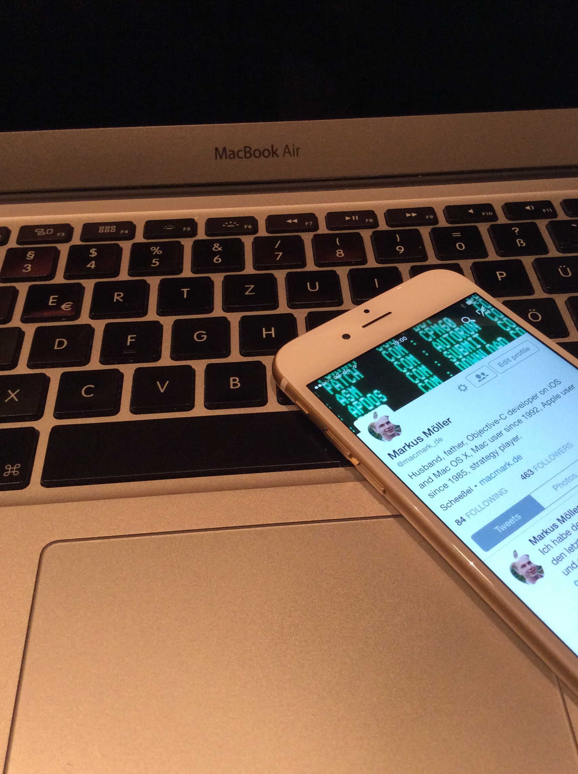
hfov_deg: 39.5
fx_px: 804
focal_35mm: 36
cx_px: 322
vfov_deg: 51.4
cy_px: 367
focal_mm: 3.3
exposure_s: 1/24
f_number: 2.4
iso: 160
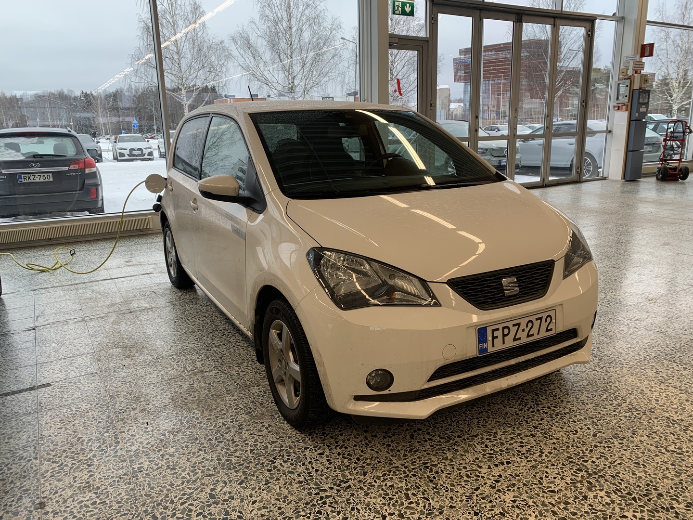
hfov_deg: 67.3
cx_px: 346
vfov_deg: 53.1
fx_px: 521
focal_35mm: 26
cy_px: 260
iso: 32
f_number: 1.8
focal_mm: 4.25
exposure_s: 1/121
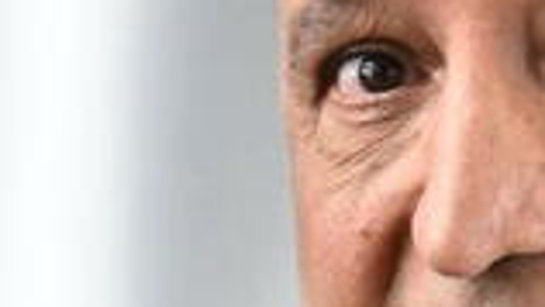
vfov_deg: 0.8
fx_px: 20672
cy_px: 878
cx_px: 576
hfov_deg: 1.5
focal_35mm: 1430
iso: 1800
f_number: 8
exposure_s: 1/250
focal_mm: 120
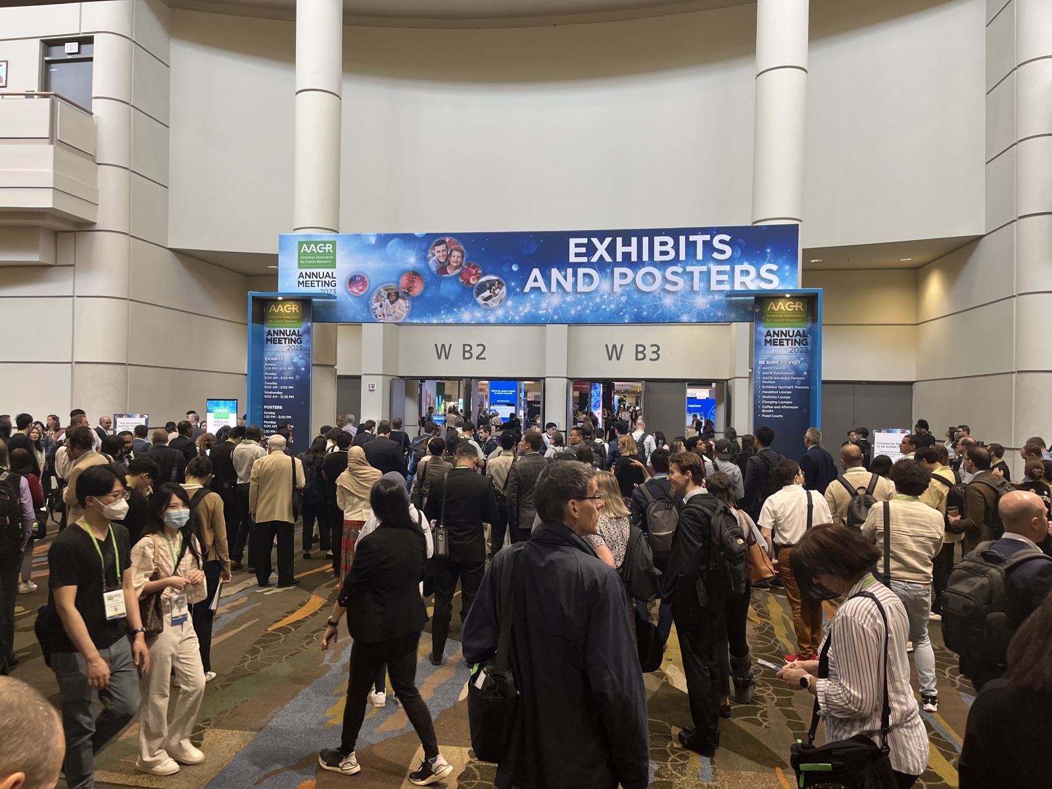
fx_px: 790
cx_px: 526
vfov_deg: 53.1
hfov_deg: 67.3
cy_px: 394
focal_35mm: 26
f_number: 1.6
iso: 125
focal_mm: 5.1
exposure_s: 1/120
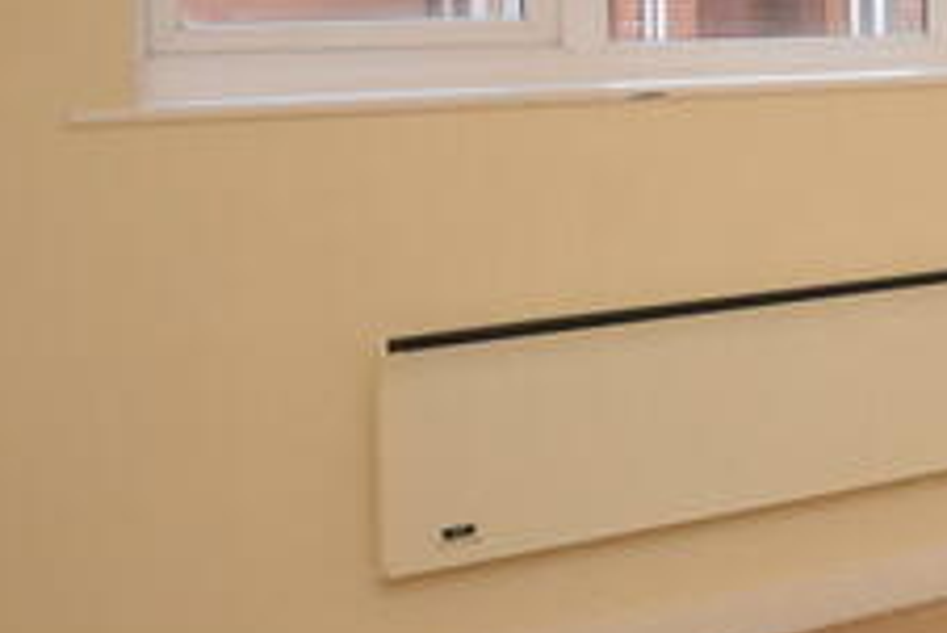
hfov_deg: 20.0
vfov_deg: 19.1
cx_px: 1764
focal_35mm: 68
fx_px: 1790
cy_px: -90
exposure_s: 1/125
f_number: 6.7
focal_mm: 10
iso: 1000
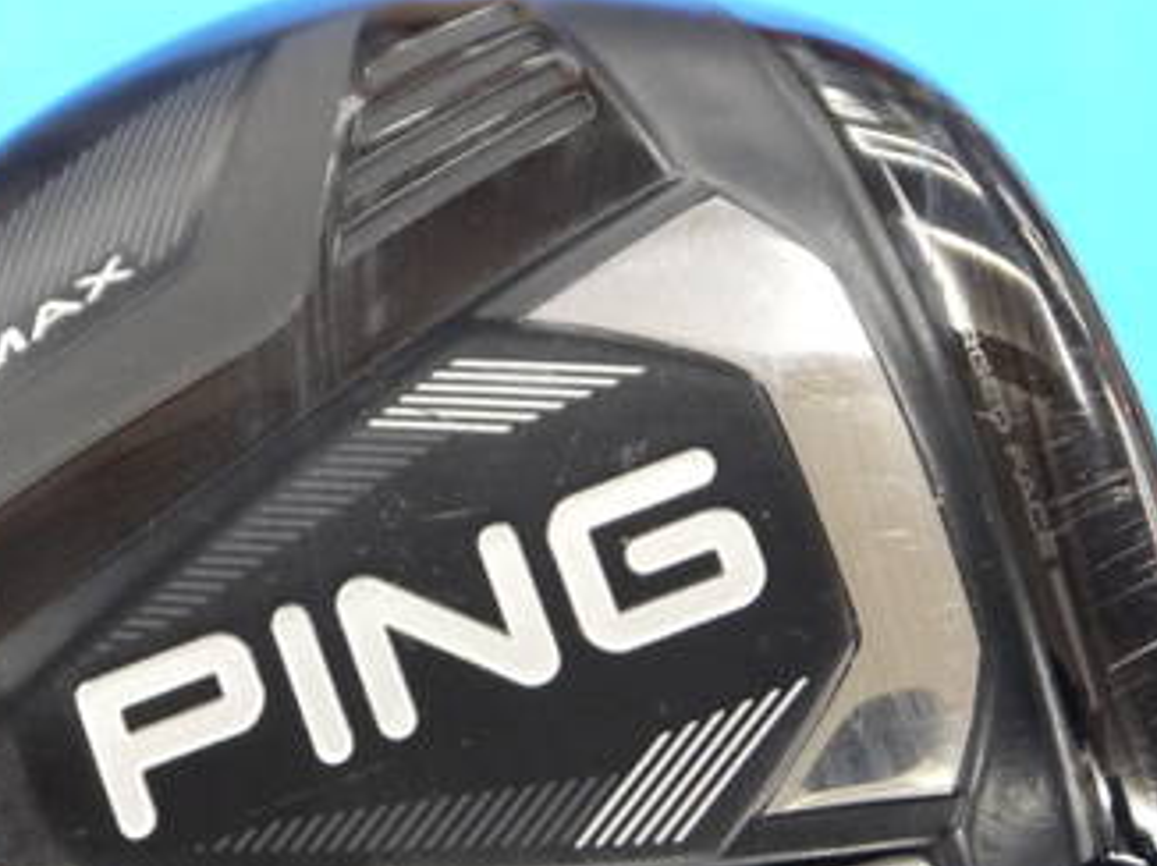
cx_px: 518
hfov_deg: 12.0
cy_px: 664
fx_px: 5511
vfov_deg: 9.0
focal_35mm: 165
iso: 800
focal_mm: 42
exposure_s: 1/50
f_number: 5.6
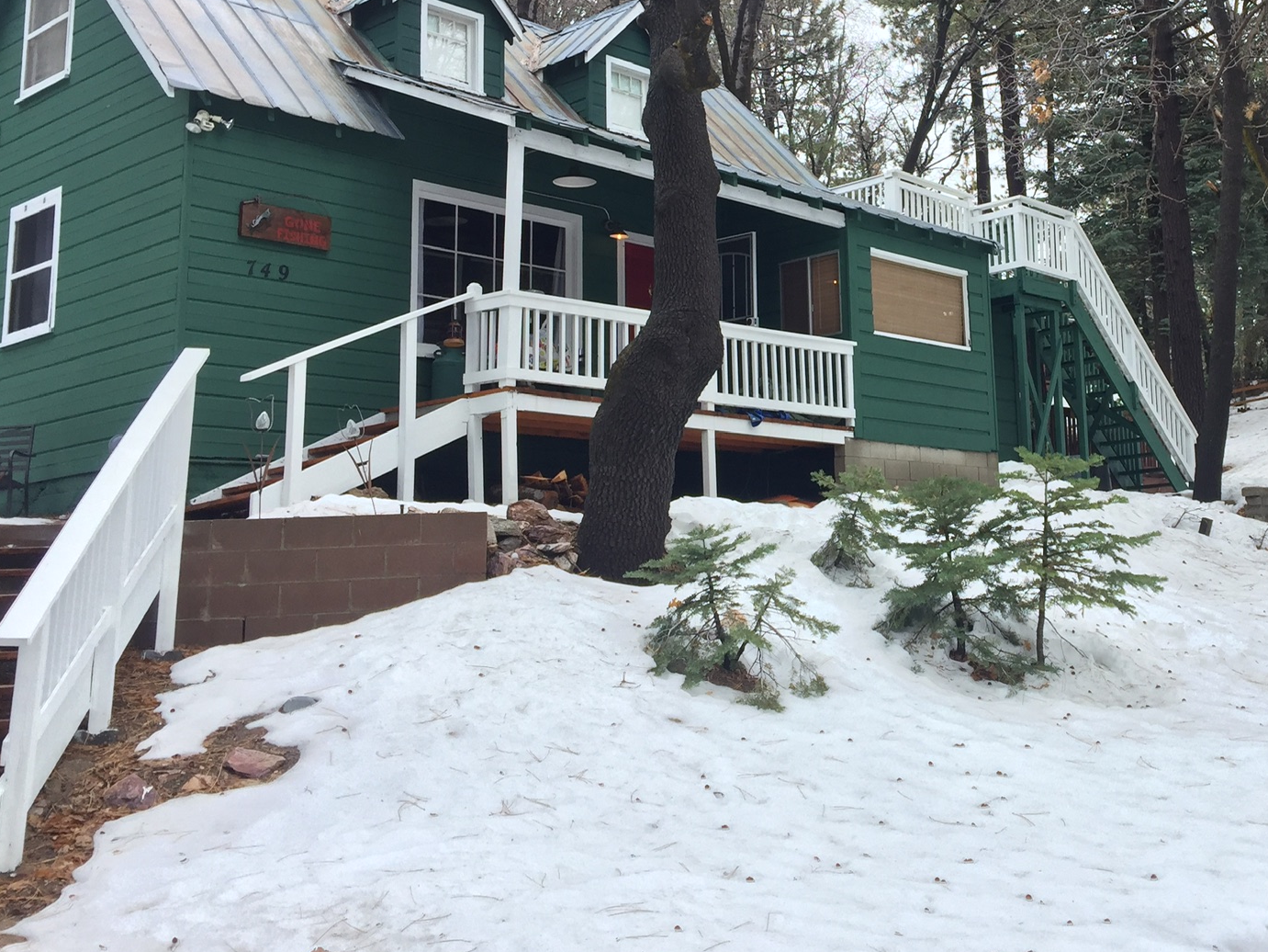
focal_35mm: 43
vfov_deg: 33.4
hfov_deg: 42.8
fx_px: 1575
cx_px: 913
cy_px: 330
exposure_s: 1/449
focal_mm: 4.15
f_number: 2.2
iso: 32
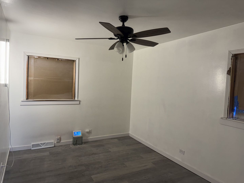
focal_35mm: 24
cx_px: 122
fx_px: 169
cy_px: 92
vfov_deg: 56.8
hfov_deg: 71.6
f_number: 1.78
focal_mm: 6.76
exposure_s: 1/120
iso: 200
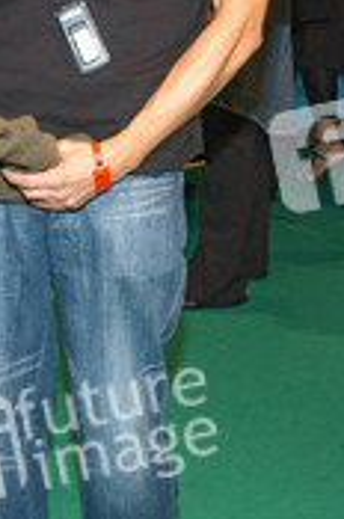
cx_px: 151
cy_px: -6
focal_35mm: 103
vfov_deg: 19.3
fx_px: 1482
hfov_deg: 13.2
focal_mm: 30
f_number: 8
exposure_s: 1/80
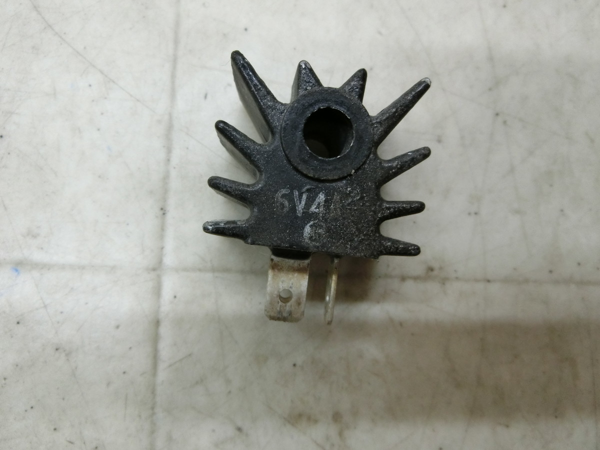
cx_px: 300
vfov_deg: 54.9
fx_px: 433
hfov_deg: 69.4
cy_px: 225
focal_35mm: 25
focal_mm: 4.5
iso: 400
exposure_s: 1/80
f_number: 3.5
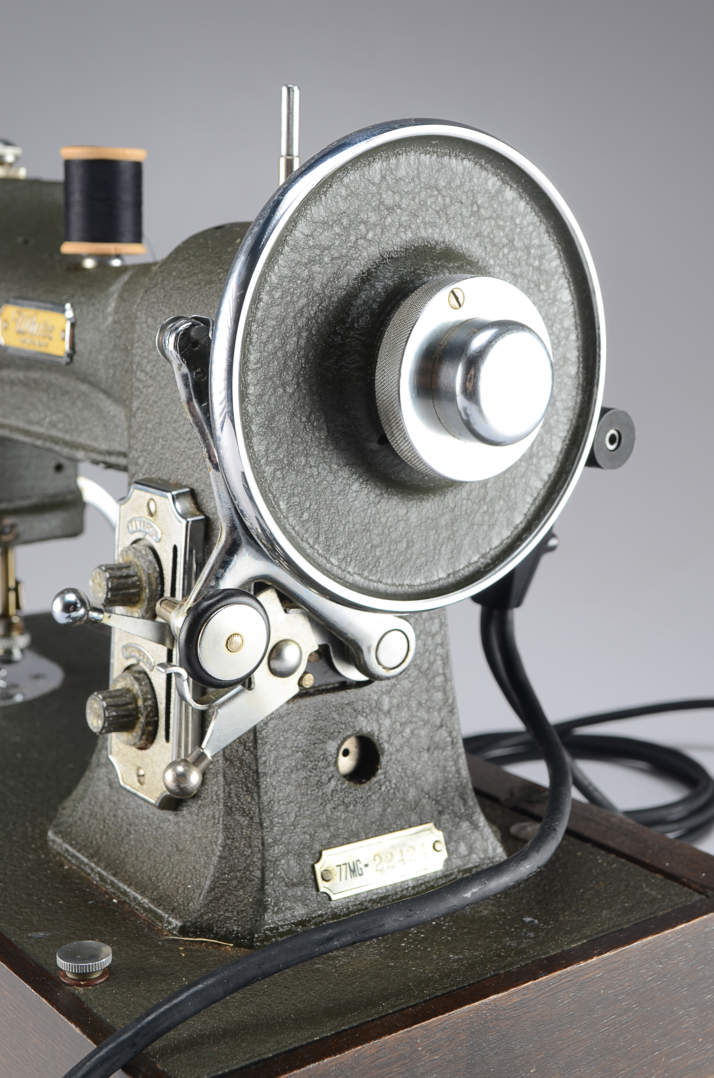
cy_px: 539
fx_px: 1569
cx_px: 357
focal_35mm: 52
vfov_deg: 37.9
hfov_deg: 25.6
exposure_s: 1/80
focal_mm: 35
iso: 100
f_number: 9
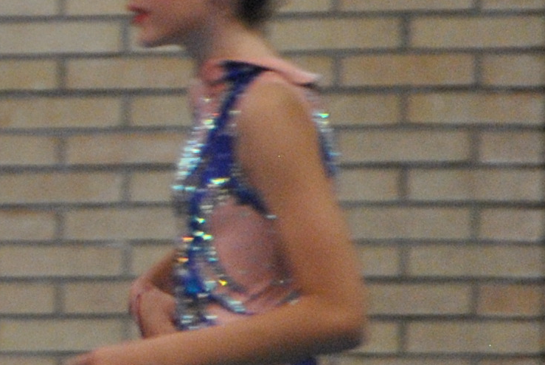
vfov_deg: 1.3
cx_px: -872
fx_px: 16681
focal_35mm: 1101
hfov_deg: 1.9
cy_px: 102
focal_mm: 140
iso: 800
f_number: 6
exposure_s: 1/80
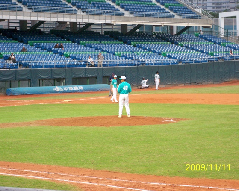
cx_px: 123
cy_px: 96
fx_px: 778
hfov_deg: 17.5
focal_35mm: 110
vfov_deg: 14.0
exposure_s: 1/30
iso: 200
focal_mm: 18.8
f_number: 5.7
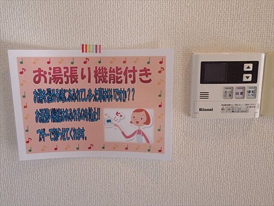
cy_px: 103
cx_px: 137
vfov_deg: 48.2
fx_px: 230
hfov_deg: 61.7
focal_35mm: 29
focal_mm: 6.4
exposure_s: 1/50
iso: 320
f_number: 3.2
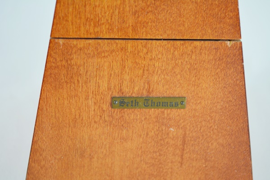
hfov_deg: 31.9
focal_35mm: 63
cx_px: 135
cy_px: 90
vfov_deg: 21.6
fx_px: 472
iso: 400
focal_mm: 42
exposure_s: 1/80
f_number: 5.3
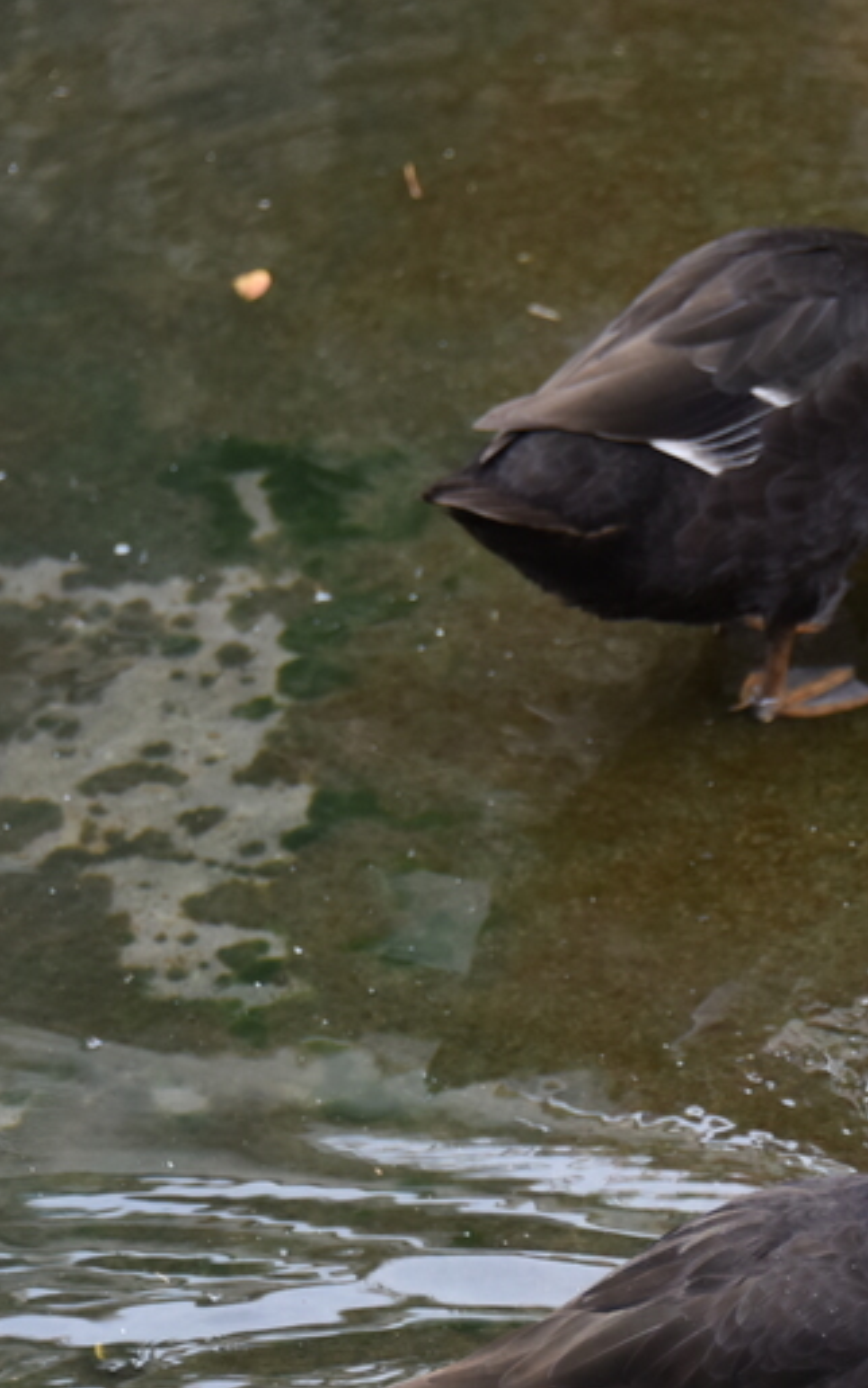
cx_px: 1170
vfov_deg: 6.1
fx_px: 12941
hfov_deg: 3.8
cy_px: 927
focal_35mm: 342
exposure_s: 1/320
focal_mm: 135
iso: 450
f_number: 5.6
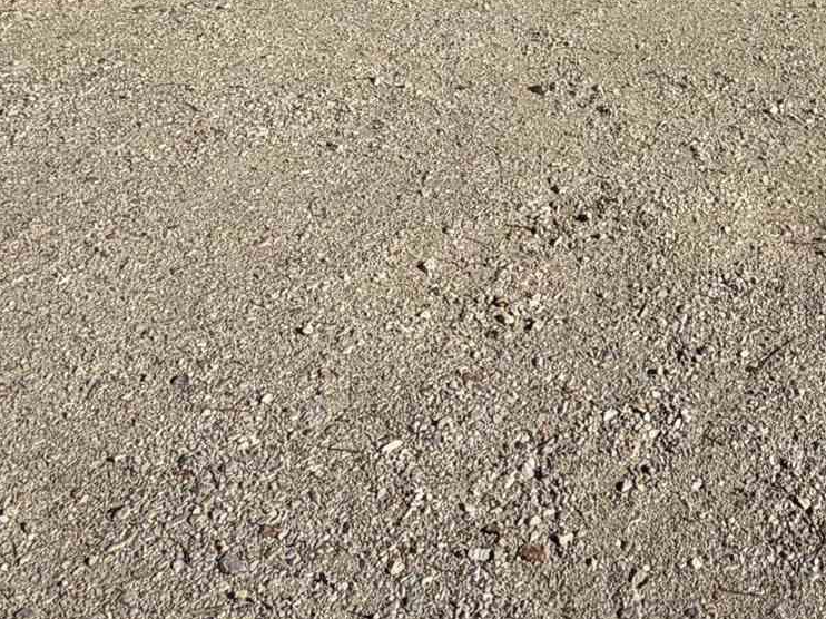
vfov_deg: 20.3
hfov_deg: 30.6
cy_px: -399
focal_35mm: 58
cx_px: 852
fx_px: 1384
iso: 20
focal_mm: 2.22
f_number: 2.2
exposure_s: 1/1050
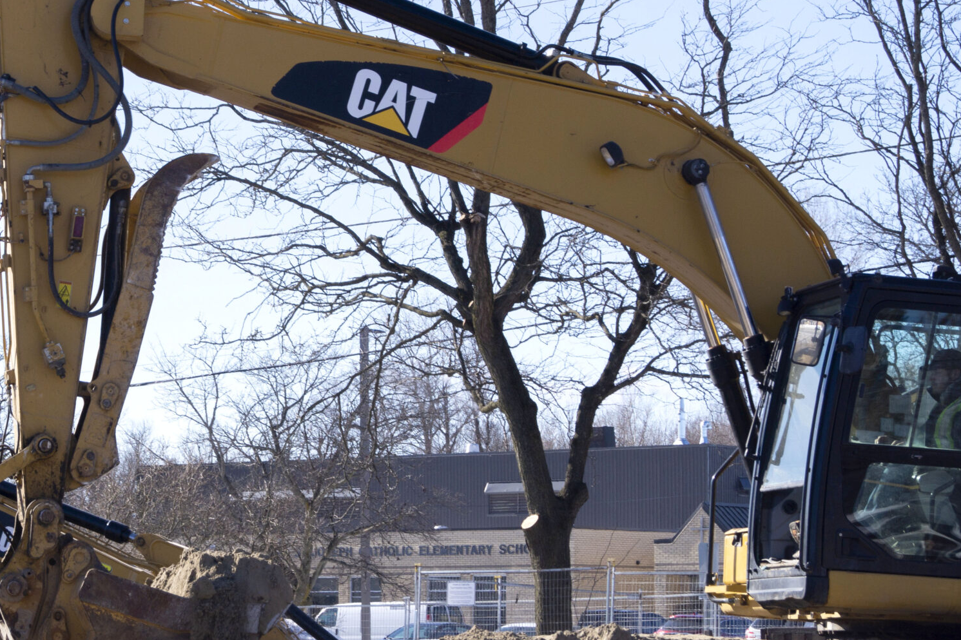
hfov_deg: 17.6
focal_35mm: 116
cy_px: 387
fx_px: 3092
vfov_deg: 11.8
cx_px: 260
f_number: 11
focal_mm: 45
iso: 100
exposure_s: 1/160
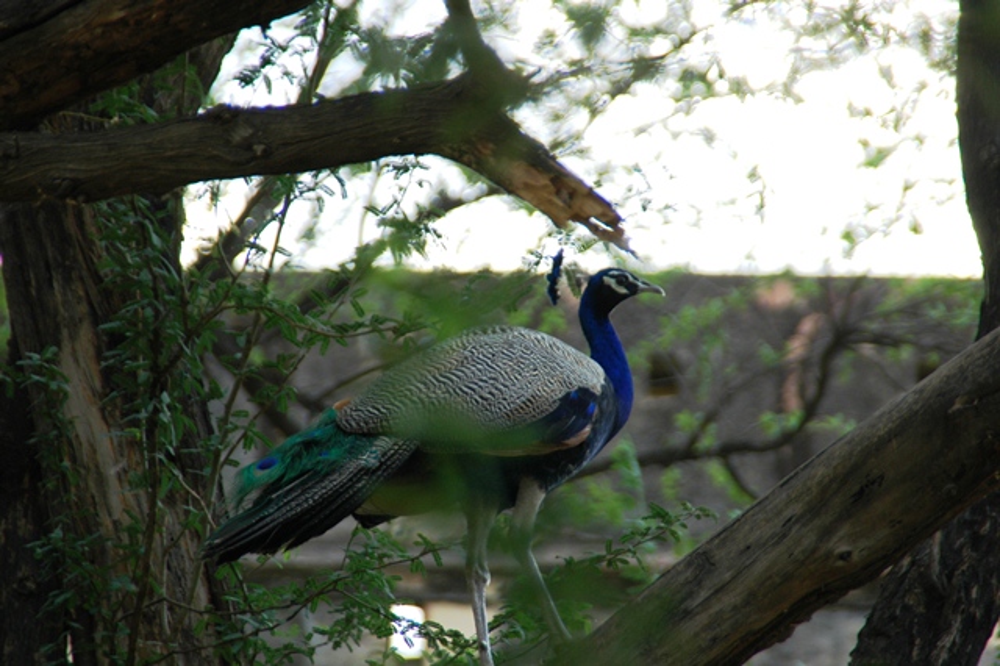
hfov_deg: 6.9
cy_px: 333
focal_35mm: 300
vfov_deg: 4.6
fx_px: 8329
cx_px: 500
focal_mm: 200
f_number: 7.1
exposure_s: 1/125
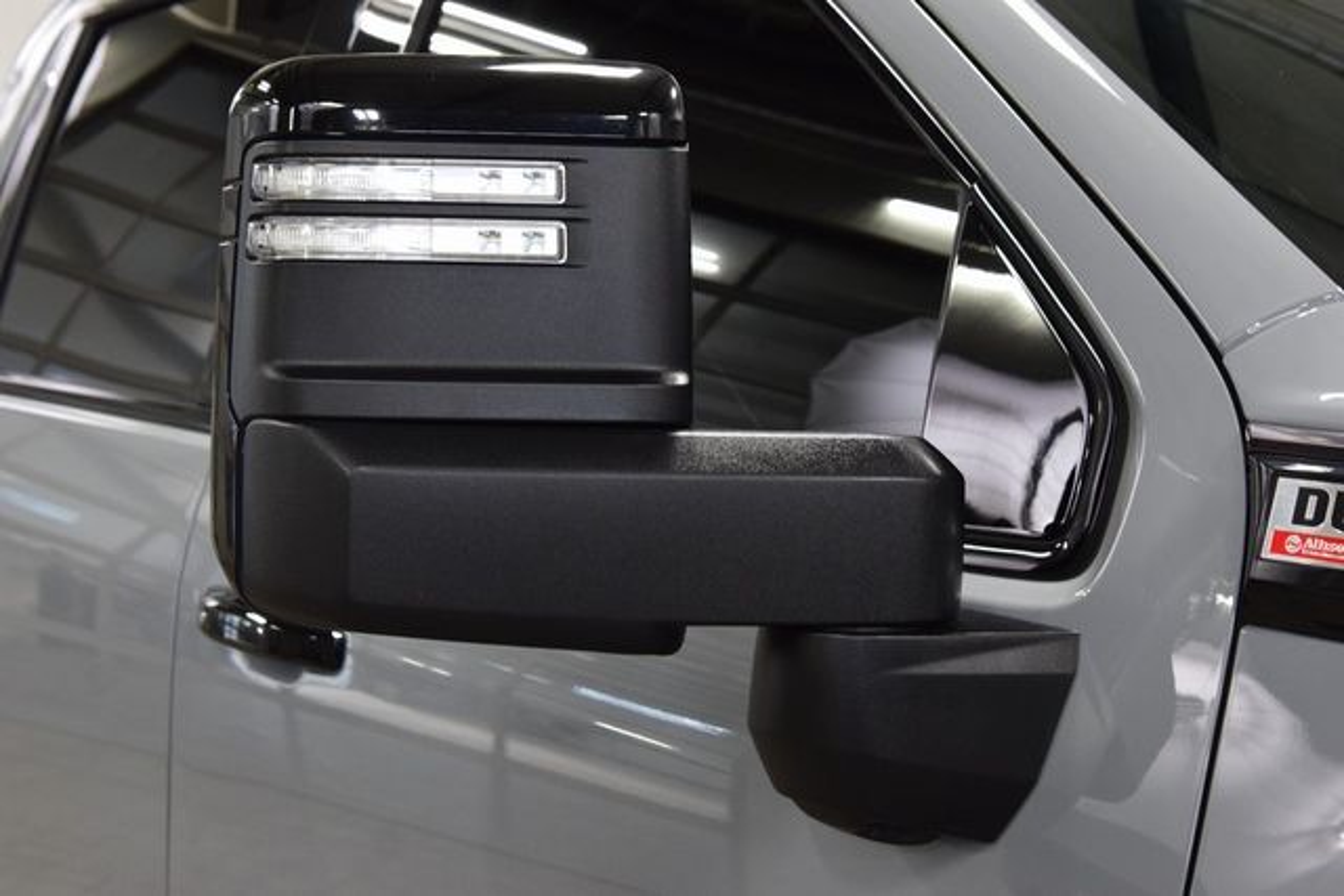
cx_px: 672
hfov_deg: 35.0
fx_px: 2128
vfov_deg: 23.8
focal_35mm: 57
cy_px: 448
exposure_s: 1/60
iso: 1600
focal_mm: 38
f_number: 5.6
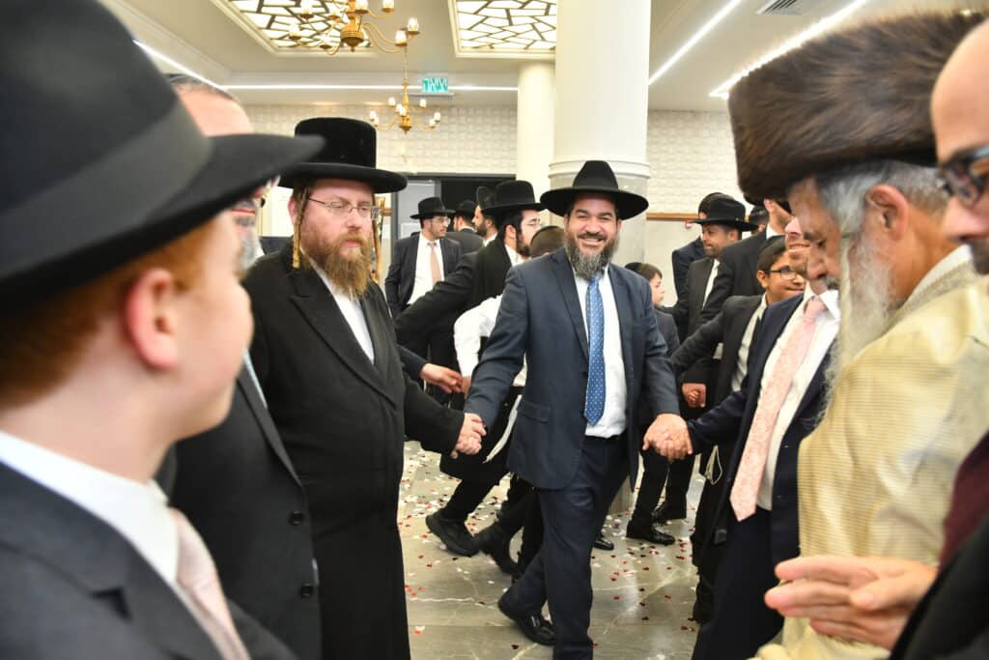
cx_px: 494
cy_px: 330
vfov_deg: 53.1
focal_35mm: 24
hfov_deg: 73.7
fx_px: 659
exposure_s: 1/125
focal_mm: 24
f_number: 5.6
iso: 1000
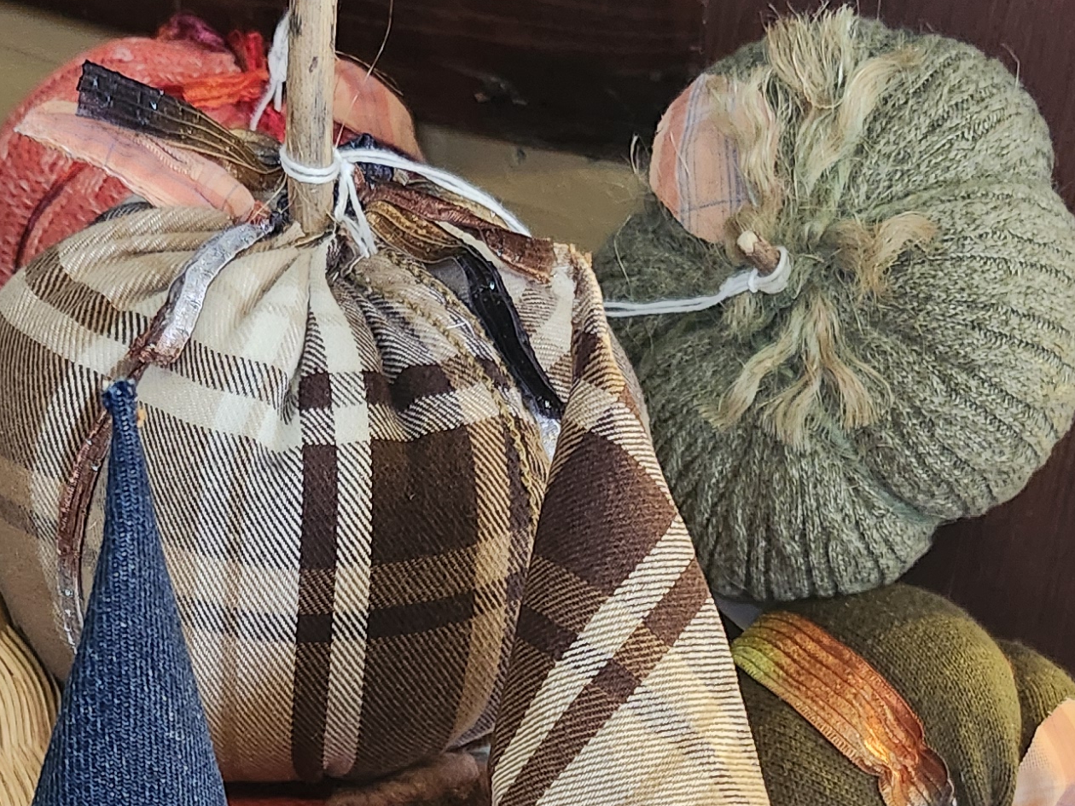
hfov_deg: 26.5
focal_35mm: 73
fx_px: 2267
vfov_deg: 18.6
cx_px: 368
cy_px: 1069
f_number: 1.8
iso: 640
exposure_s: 1/40
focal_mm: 5.54
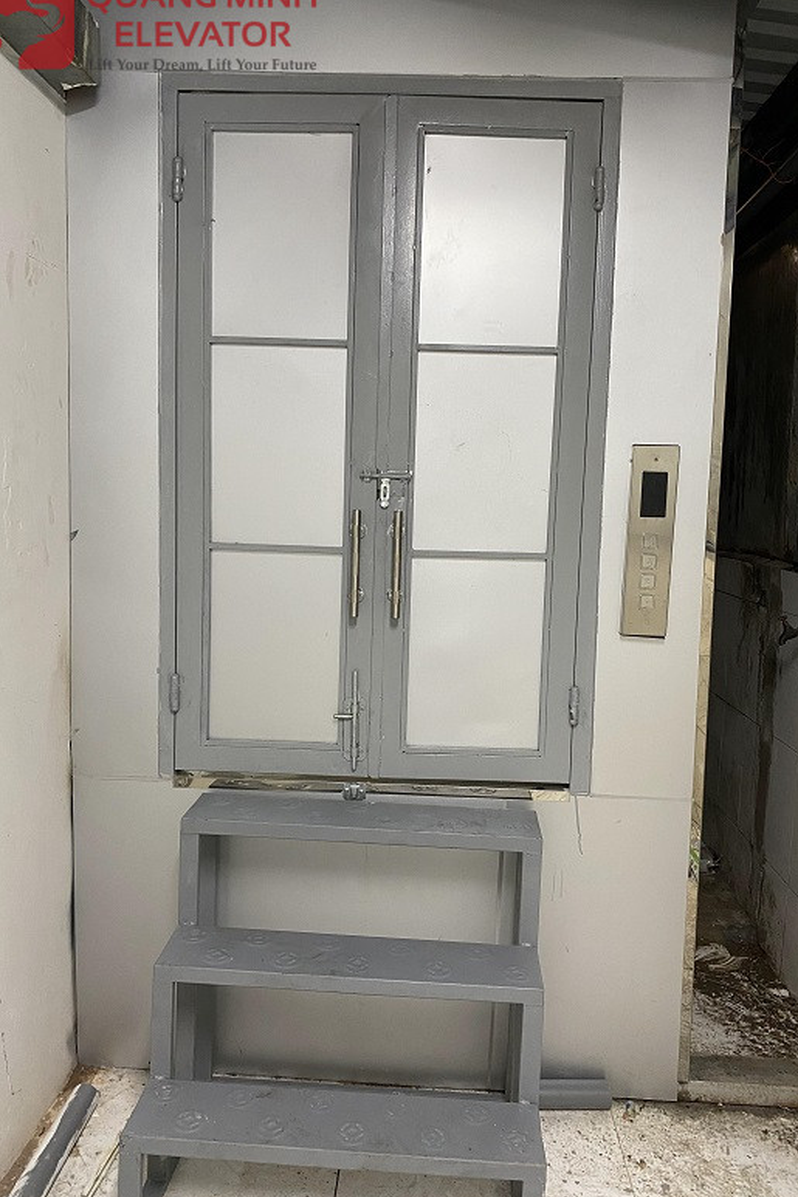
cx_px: 428
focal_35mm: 28
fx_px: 931
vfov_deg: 65.5
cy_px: 593
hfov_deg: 46.3
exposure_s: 1/50
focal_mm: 4.25
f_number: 1.8
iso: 200
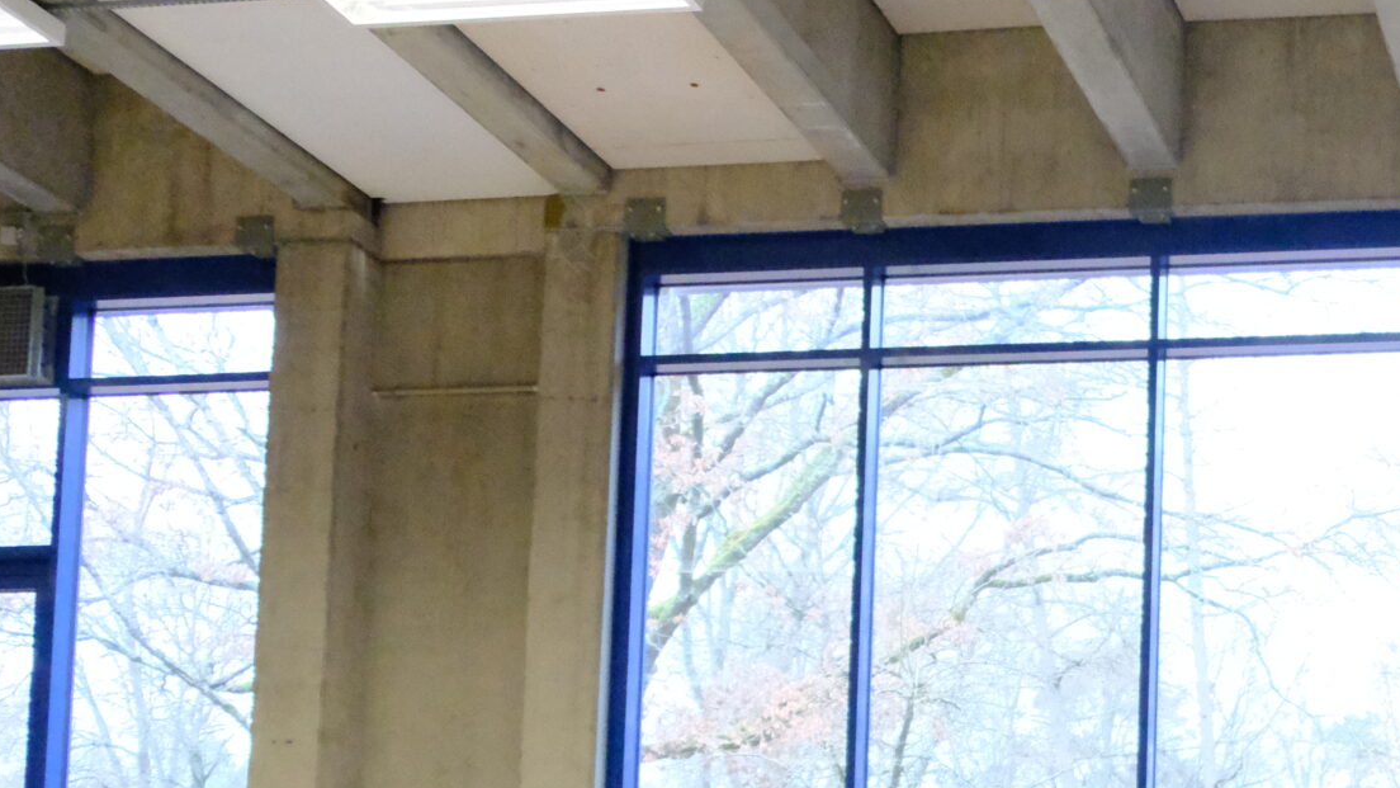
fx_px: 2524
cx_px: 1416
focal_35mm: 68
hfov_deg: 28.9
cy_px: 1009
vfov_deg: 16.8
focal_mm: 18.5
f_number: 3.5
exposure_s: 1/1000
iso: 12800
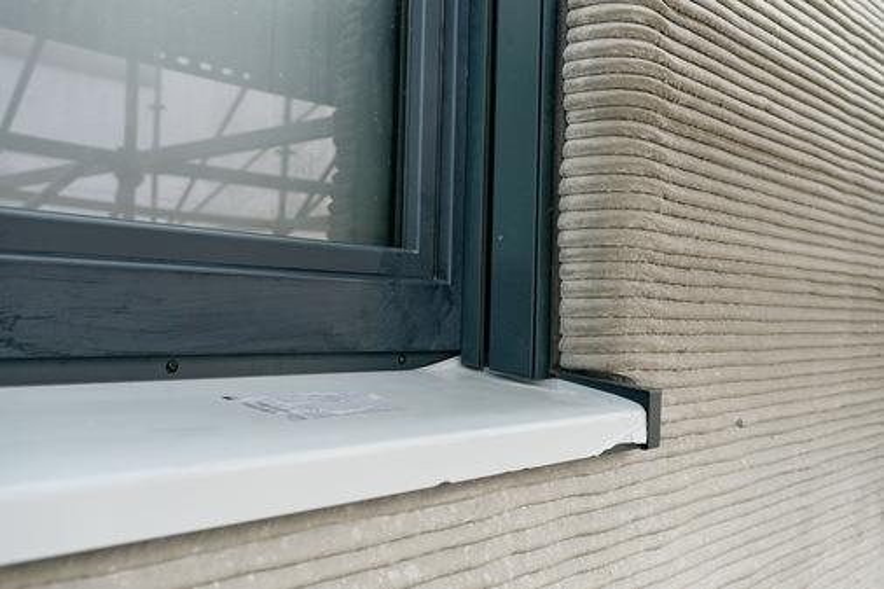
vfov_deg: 36.8
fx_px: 884
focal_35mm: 36
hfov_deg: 53.1
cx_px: 442
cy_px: 294
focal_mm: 24.2
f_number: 3.6
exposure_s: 1/60
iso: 800
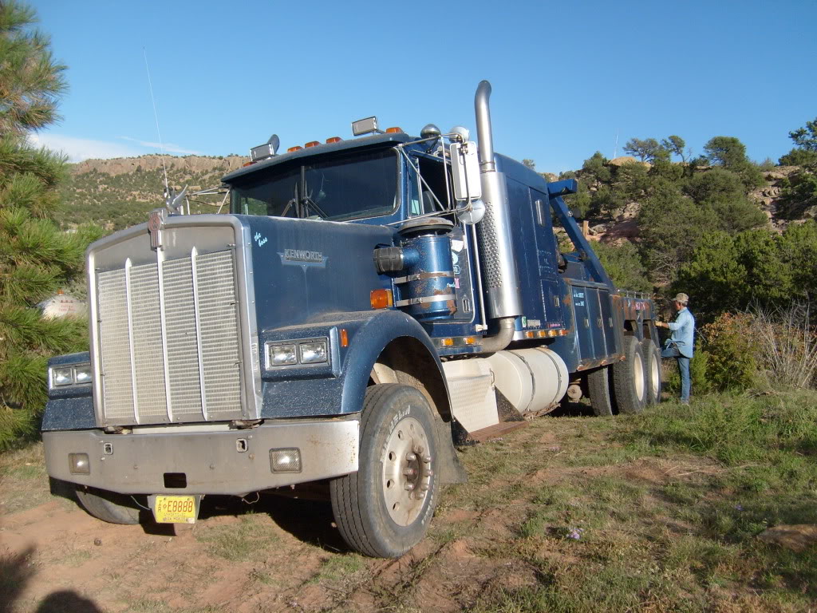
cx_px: 408
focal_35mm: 35
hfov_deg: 52.6
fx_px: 826
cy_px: 306
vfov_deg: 40.7
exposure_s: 1/350
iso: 80
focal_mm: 5.8
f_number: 7.1
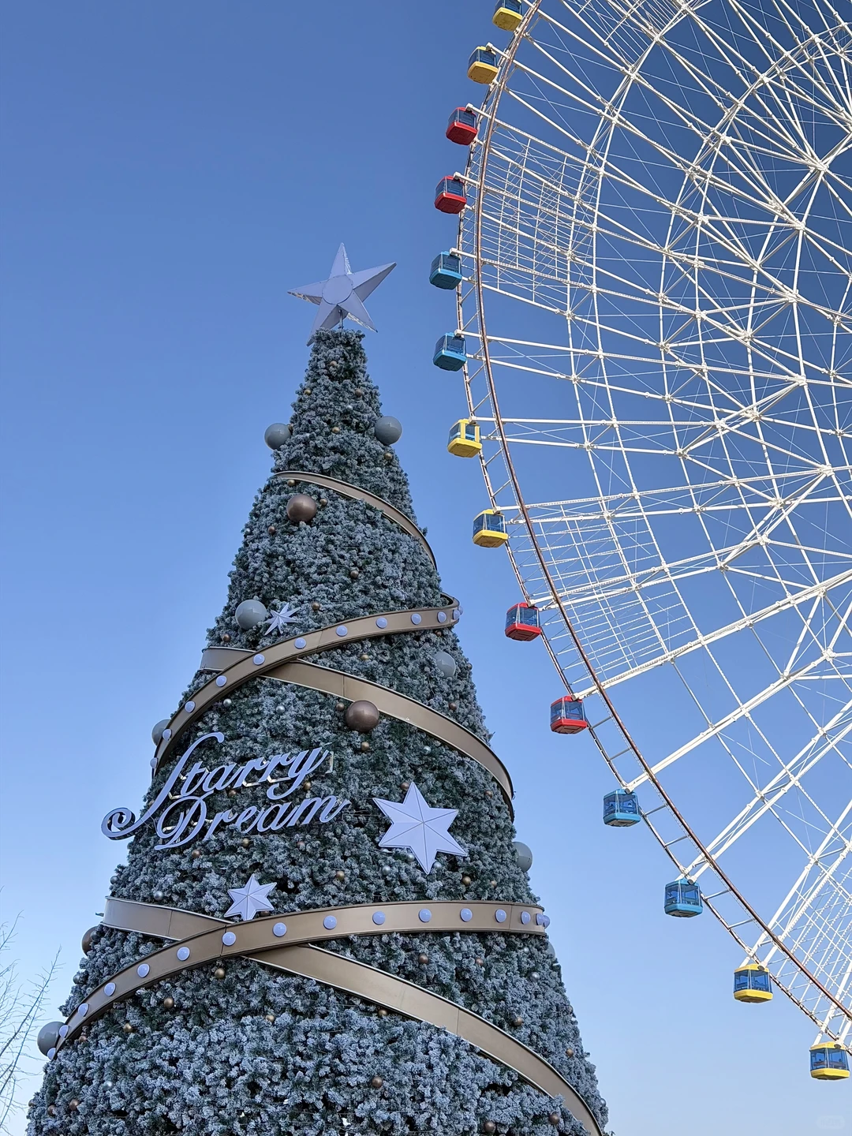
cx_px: 426
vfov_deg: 39.7
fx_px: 1575
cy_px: 568
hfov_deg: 30.3
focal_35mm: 48
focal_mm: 6.76
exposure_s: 1/1575
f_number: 1.78
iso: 80
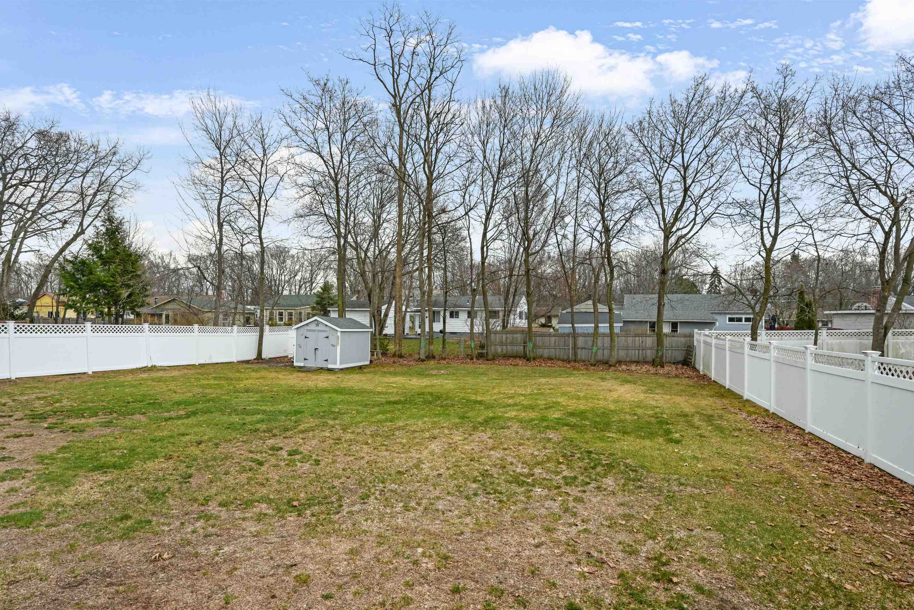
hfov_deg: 91.5
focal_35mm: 18
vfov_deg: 68.7
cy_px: 324
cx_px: 445
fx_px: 445
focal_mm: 16.5
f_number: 14
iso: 1000
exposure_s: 1/500
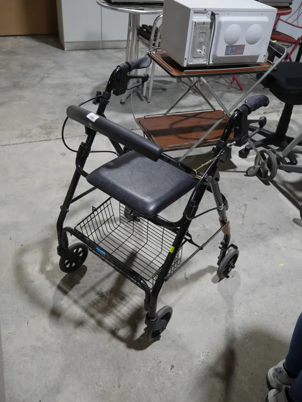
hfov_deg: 46.8
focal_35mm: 30
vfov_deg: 60.0
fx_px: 349
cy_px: 201
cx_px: 151
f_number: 3.6
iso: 200
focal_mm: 15
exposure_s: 1/60
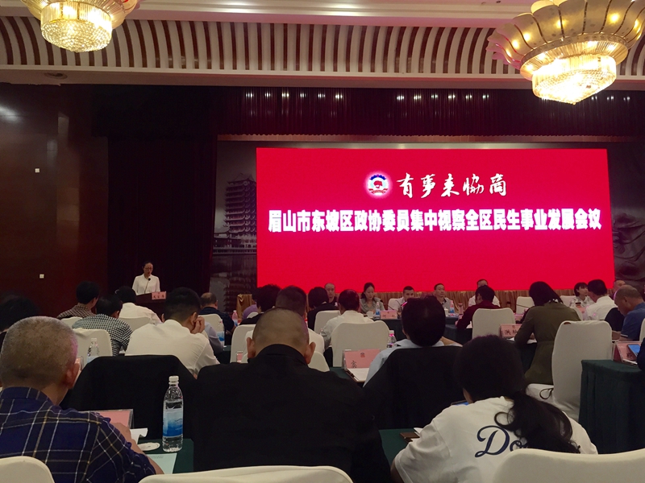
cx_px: 322
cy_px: 242
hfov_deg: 61.7
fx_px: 540
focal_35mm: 29
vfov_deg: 48.2
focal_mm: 4.15
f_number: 2.2
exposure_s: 1/30
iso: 64
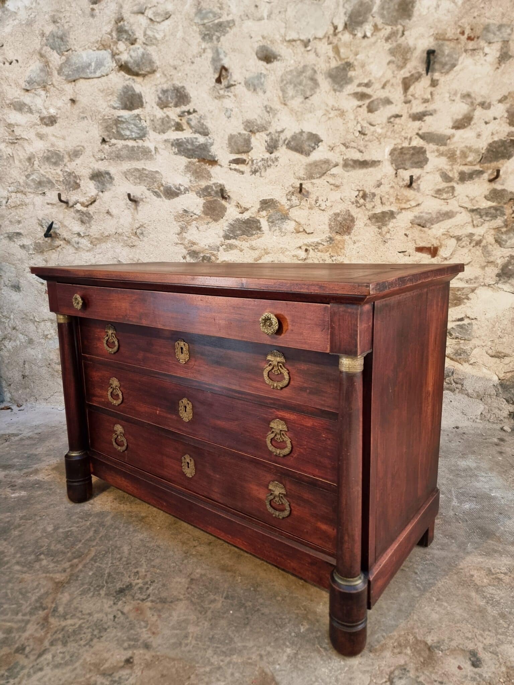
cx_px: 257
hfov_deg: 56.8
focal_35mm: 24
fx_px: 475
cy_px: 342
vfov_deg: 71.6
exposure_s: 1/25
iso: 500
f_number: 1.8
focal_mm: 6.7
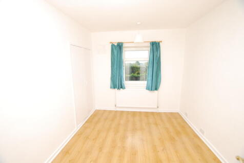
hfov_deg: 100.4
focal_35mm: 15
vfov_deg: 77.3
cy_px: 82
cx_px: 122
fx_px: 102
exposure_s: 1/60
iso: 100
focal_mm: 10
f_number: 4.5
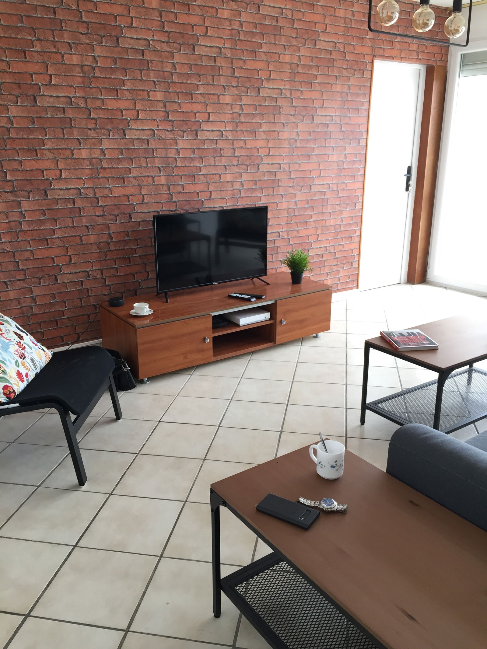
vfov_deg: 61.7
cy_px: 324
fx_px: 544
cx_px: 244
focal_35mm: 29
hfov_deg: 48.2
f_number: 2.2
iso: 32
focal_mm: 4.15
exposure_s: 1/33
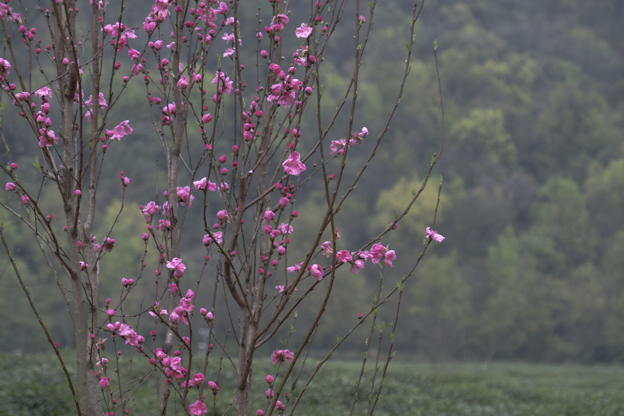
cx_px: 312
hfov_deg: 18.3
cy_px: 208
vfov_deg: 12.2
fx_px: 1941
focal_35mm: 112
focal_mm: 74.4
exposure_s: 1/30
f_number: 5.3
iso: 500
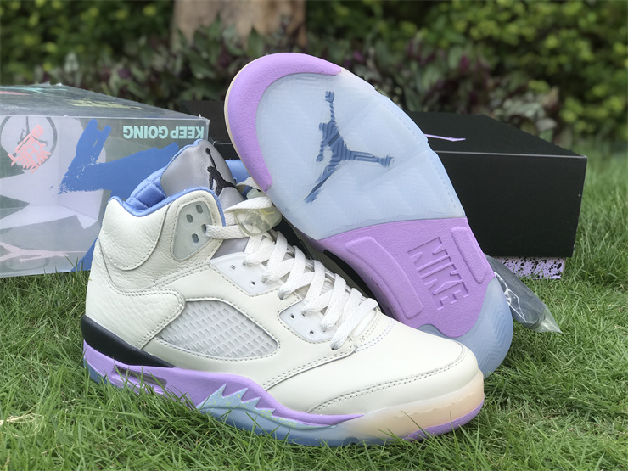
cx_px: 314
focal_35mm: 57
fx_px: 1034
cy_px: 236
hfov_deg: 33.8
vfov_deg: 25.7
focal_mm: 6.6
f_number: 2.8
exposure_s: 1/346
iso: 20
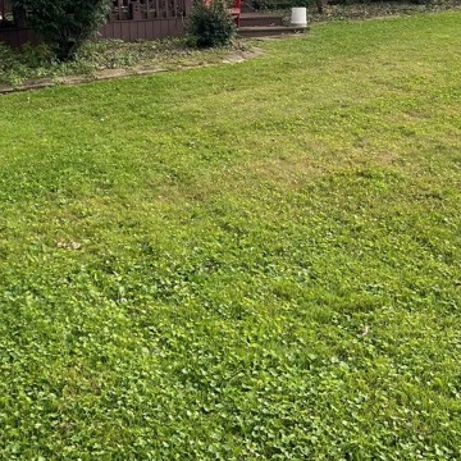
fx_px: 738
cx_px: 195
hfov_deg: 34.6
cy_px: 63
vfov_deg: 33.2
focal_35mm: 49
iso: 64
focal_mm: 5.7
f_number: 1.5
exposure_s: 1/164
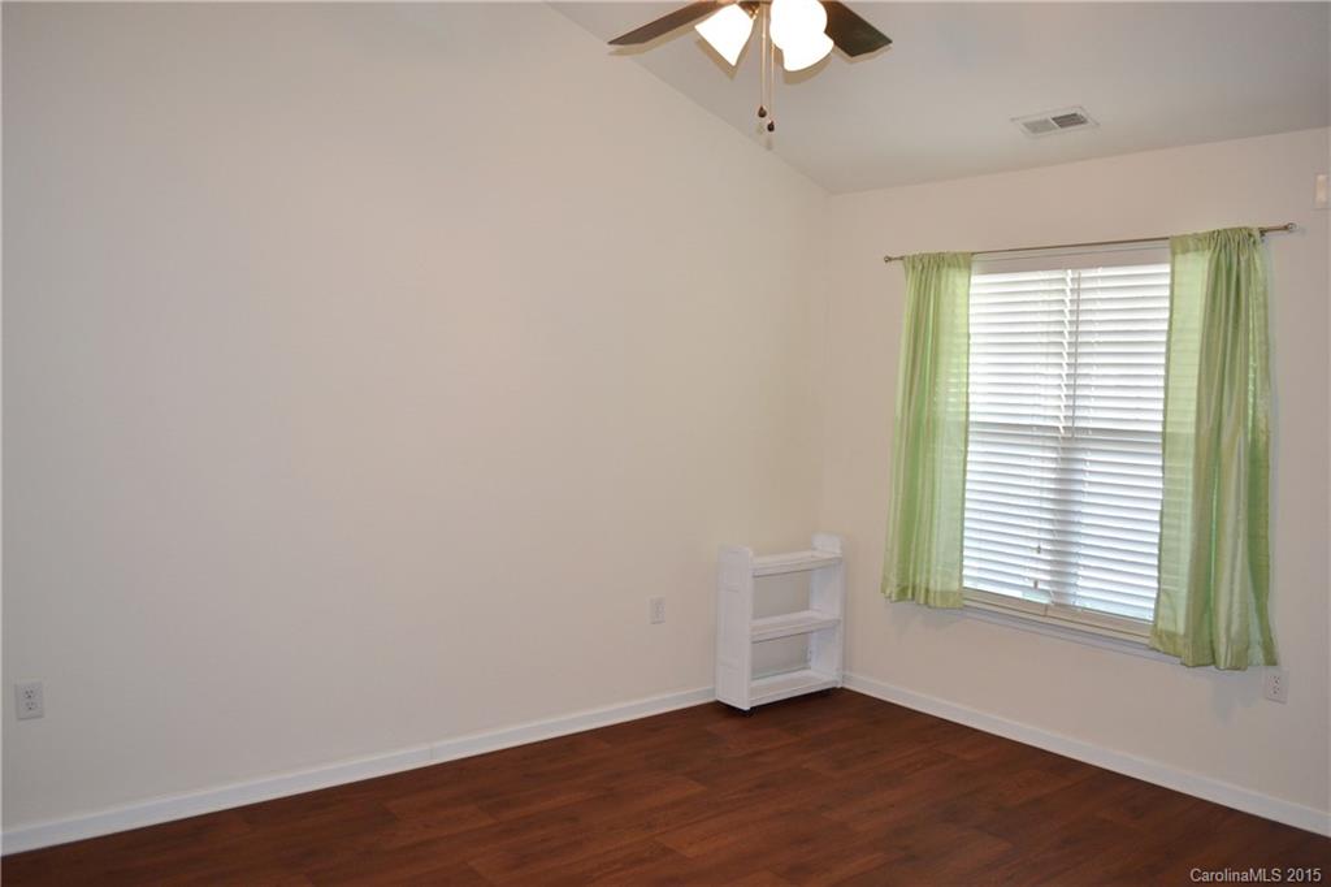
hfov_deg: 67.4
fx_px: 998
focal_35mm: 27
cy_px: 444
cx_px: 666
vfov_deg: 47.9
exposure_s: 1/60
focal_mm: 18
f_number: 3.5
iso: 400
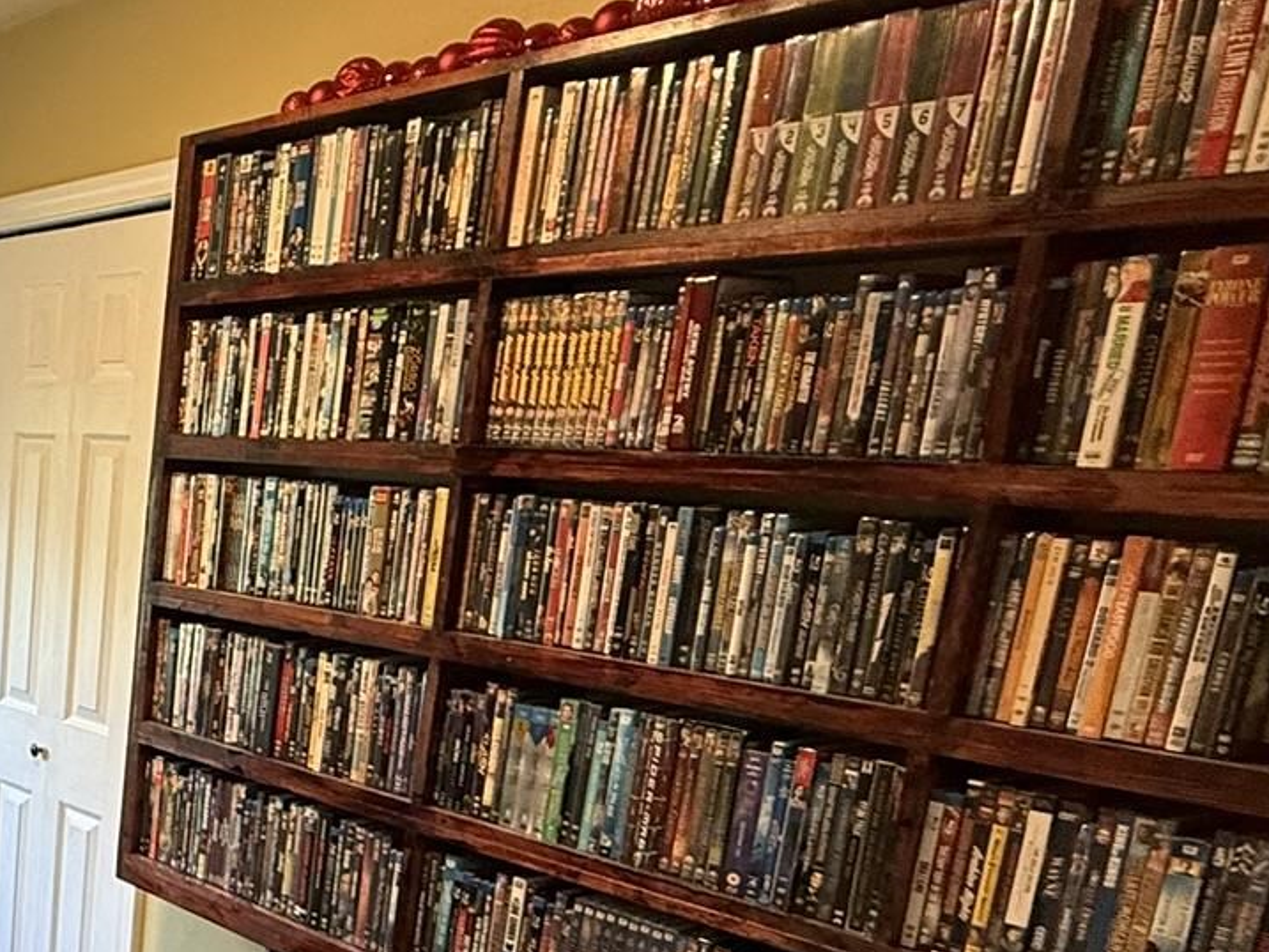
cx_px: -273
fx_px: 1467
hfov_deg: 35.9
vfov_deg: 34.9
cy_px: 761
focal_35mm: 40
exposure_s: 1/60
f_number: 2.2
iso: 250
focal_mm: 2.22
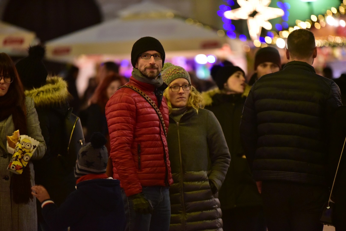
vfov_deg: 6.9
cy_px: 116
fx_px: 1923
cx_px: 173
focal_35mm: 200
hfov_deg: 10.3
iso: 6400
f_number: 3.2
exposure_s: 1/100
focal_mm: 200
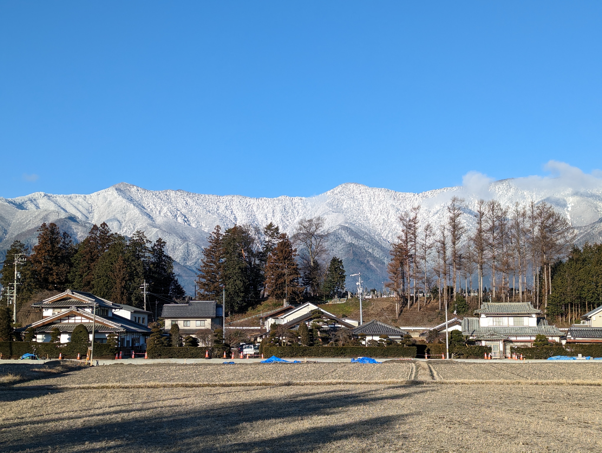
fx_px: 836
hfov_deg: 39.6
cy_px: 226
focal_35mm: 48
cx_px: 301
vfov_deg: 30.3
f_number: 1.85
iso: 49
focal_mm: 6.81
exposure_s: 1/1727
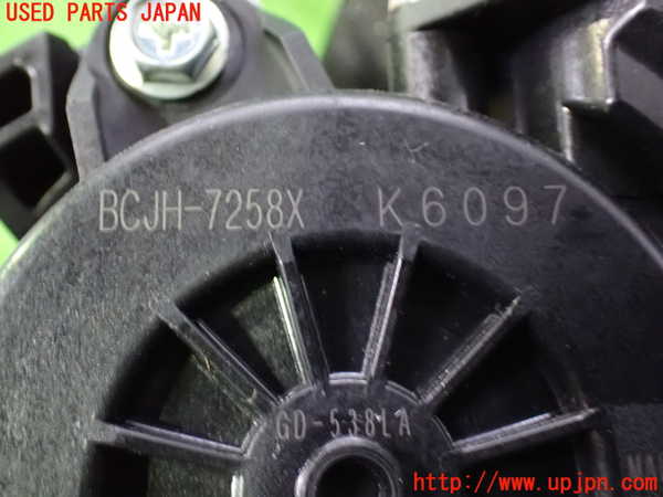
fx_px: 843
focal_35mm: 44
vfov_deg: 32.9
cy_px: 248
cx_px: 332
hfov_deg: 42.9
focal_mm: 7.84
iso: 1600
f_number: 2.9
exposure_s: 1/15
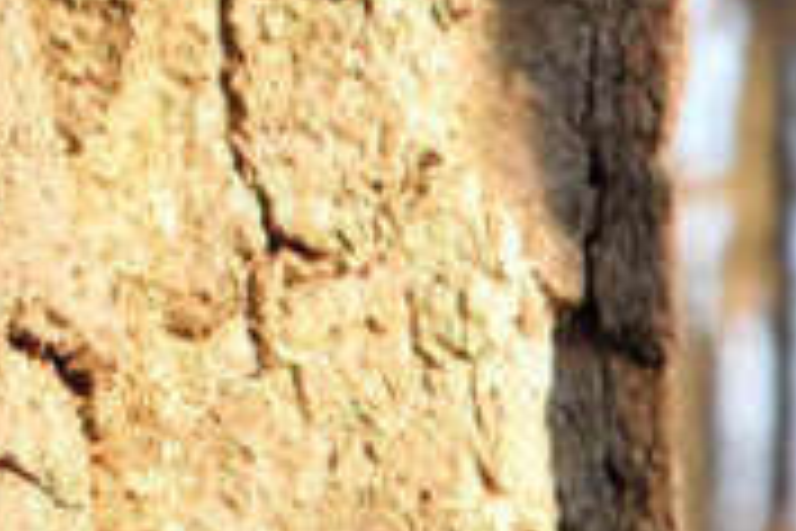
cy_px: -236
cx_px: -751
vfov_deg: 2.2
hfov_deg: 3.3
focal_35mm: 623
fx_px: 13774
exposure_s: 1/100
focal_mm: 92
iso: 1000
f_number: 11
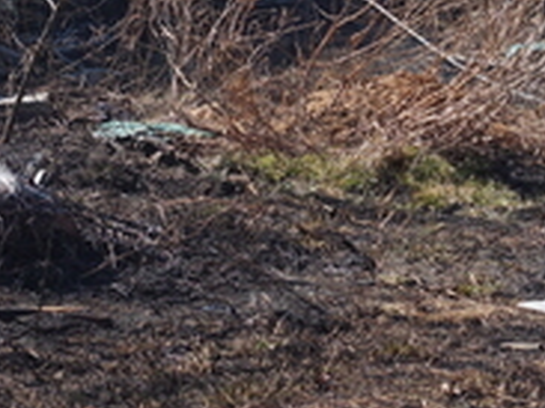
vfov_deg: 10.6
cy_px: -39
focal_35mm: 138
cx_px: -71
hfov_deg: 14.0
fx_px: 2171
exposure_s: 1/640
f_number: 4
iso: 125
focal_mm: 14.9
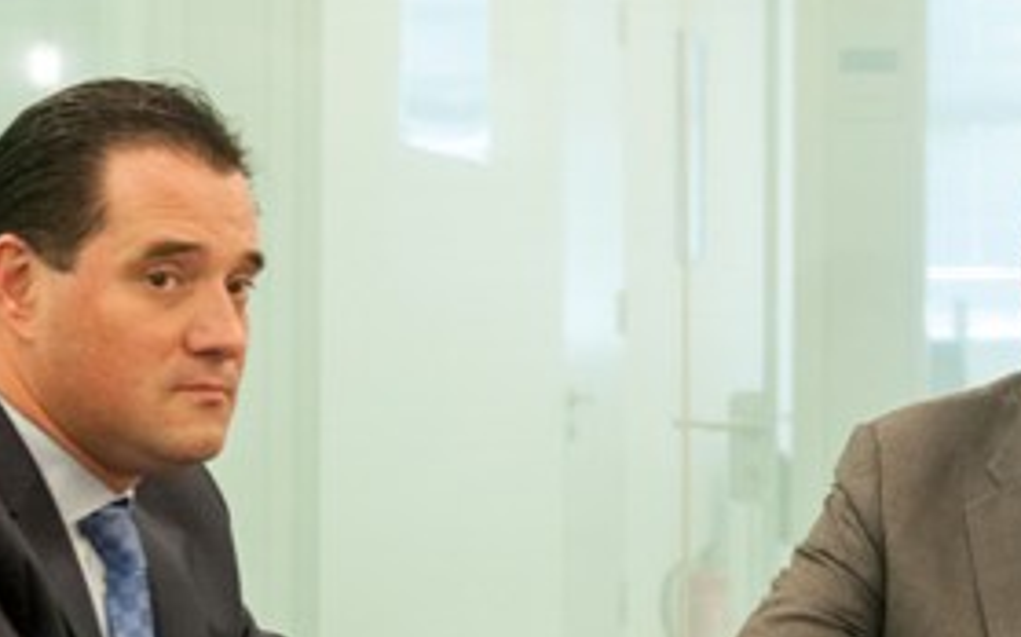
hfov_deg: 14.0
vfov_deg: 9.0
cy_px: 328
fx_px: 4060
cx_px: 1160
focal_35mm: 146
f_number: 3.5
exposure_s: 1/160
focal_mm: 50
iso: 1600
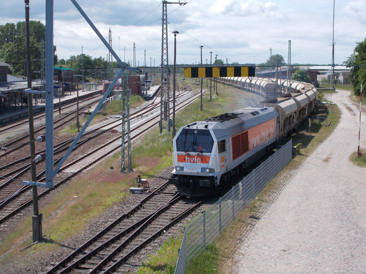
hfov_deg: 33.2
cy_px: 137
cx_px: 183
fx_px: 613
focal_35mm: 58
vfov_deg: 25.2
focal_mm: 10.3
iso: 80
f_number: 4.9
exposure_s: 1/500
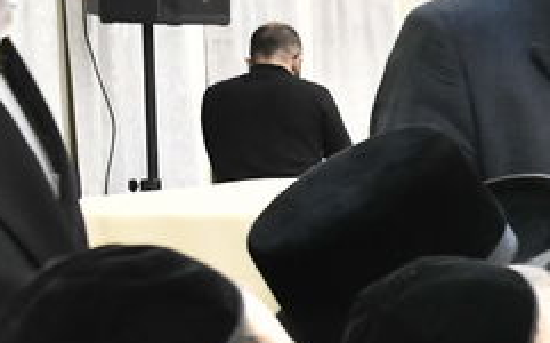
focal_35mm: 249
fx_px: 3728
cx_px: 1070
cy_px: 456
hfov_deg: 8.1
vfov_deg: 5.2
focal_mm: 42
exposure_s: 1/100
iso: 2000
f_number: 5.6
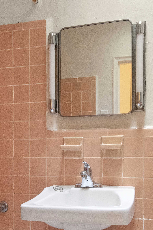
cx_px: 75
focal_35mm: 41
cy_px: 170
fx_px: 261
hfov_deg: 32.6
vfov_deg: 45.9
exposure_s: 1.6
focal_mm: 14
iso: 1250
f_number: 11
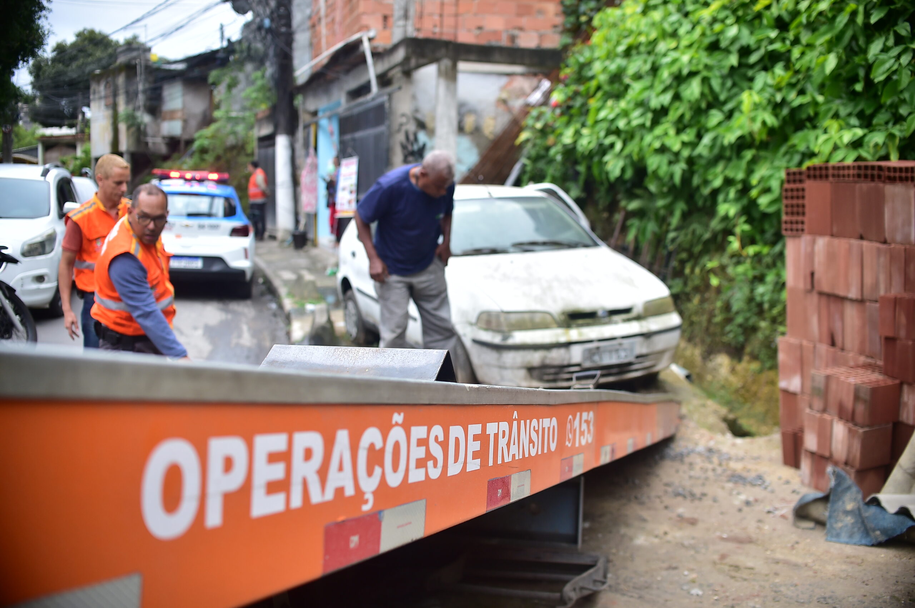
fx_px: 889
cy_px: 304
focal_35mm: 35
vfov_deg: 37.8
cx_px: 458
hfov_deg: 54.5
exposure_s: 1/1250
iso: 800
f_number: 4
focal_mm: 35
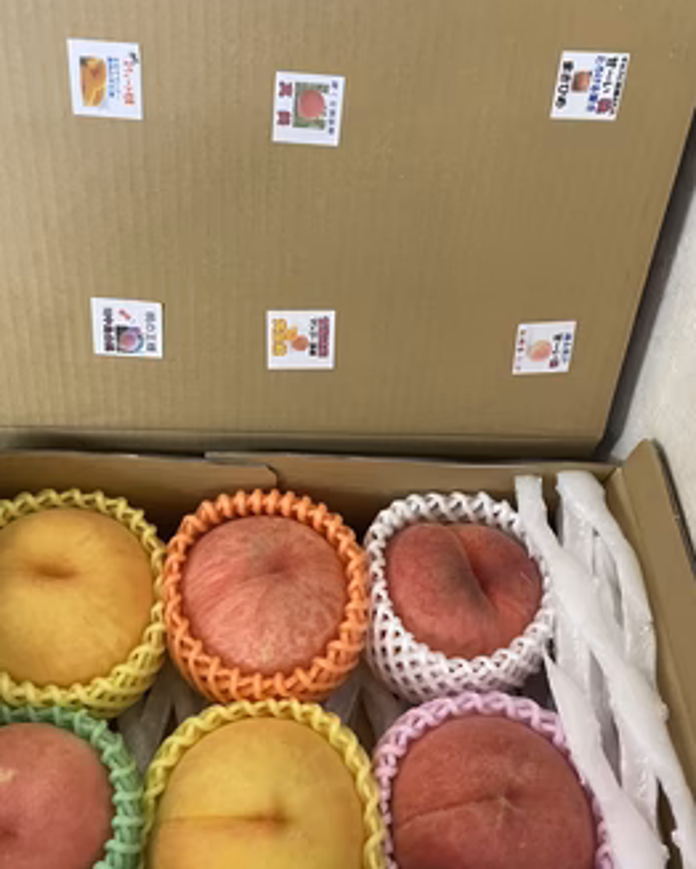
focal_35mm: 31
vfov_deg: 57.1
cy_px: 468
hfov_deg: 47.0
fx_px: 797
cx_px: 303
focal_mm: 4.2
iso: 500
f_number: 1.6
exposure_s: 1/33
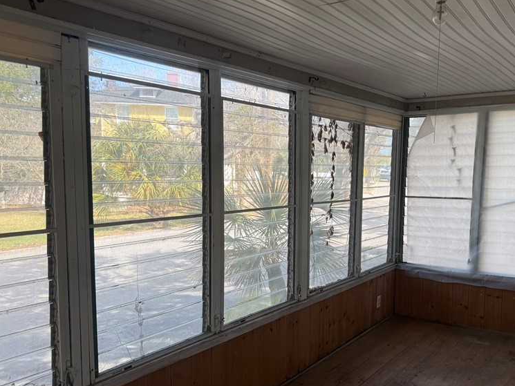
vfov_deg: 42.8
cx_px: 319
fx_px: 491
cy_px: 224
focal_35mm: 33
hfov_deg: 54.8
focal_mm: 6.76
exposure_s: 1/215
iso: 64
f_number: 1.78
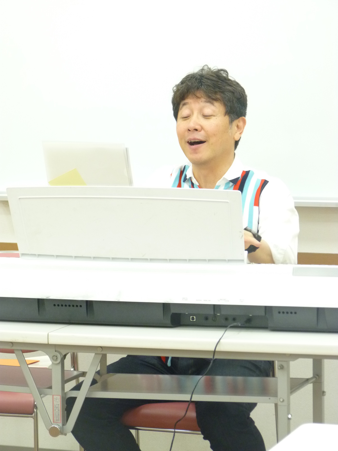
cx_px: 169
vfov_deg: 12.1
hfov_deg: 9.1
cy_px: 226
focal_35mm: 163
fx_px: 2122
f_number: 3.7
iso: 400
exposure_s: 1/40
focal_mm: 29
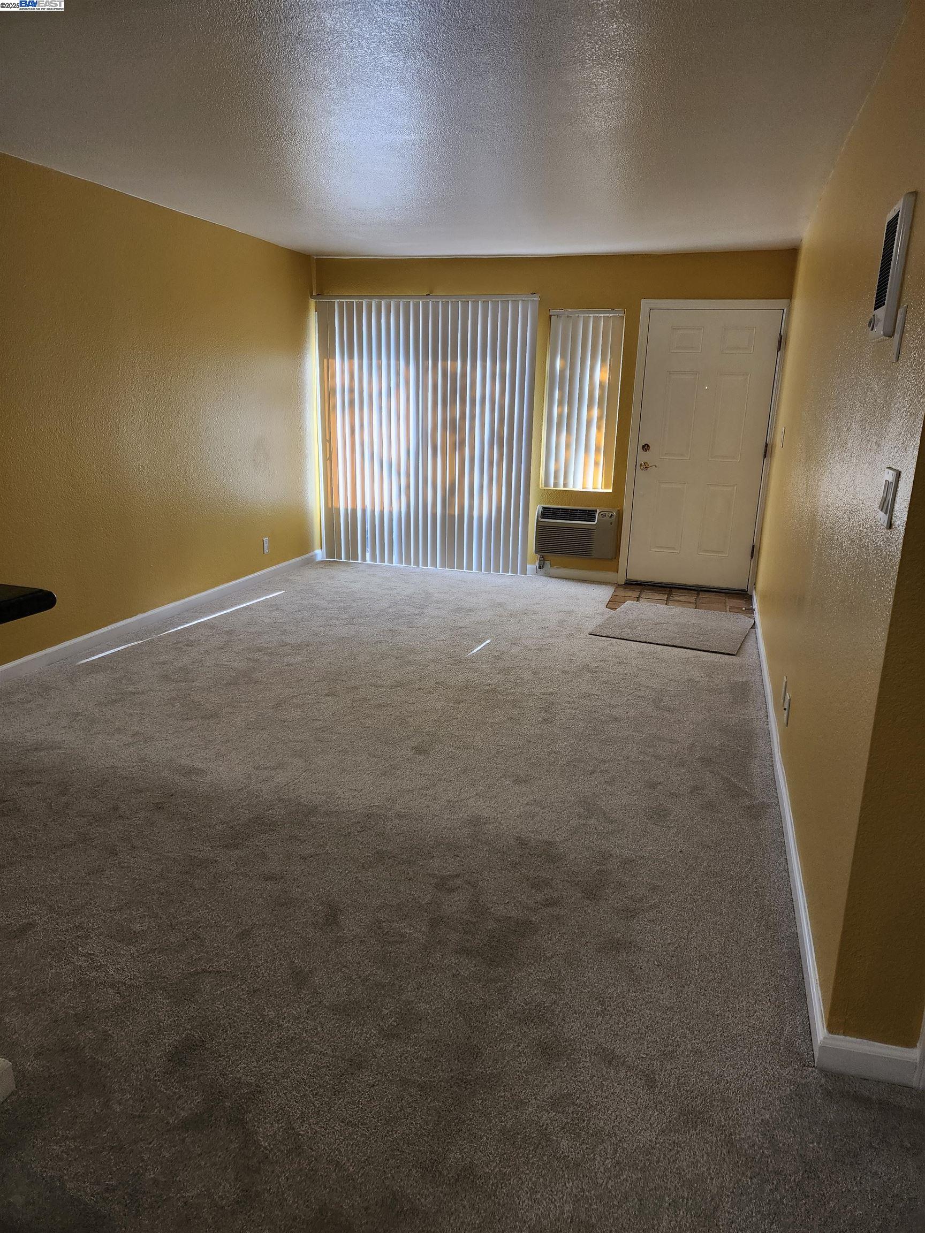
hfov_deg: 58.9
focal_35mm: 23
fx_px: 819
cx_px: 462
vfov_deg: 73.9
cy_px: 616
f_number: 1.8
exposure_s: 1/120
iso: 100
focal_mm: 6.4
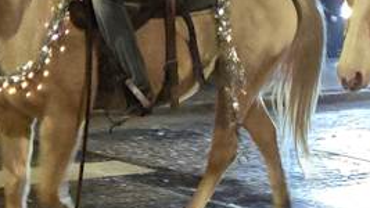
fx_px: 922
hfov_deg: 21.4
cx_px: 420
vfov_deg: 12.8
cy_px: 50
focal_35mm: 94
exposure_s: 1/60
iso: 1600
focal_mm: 5.4
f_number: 1.8
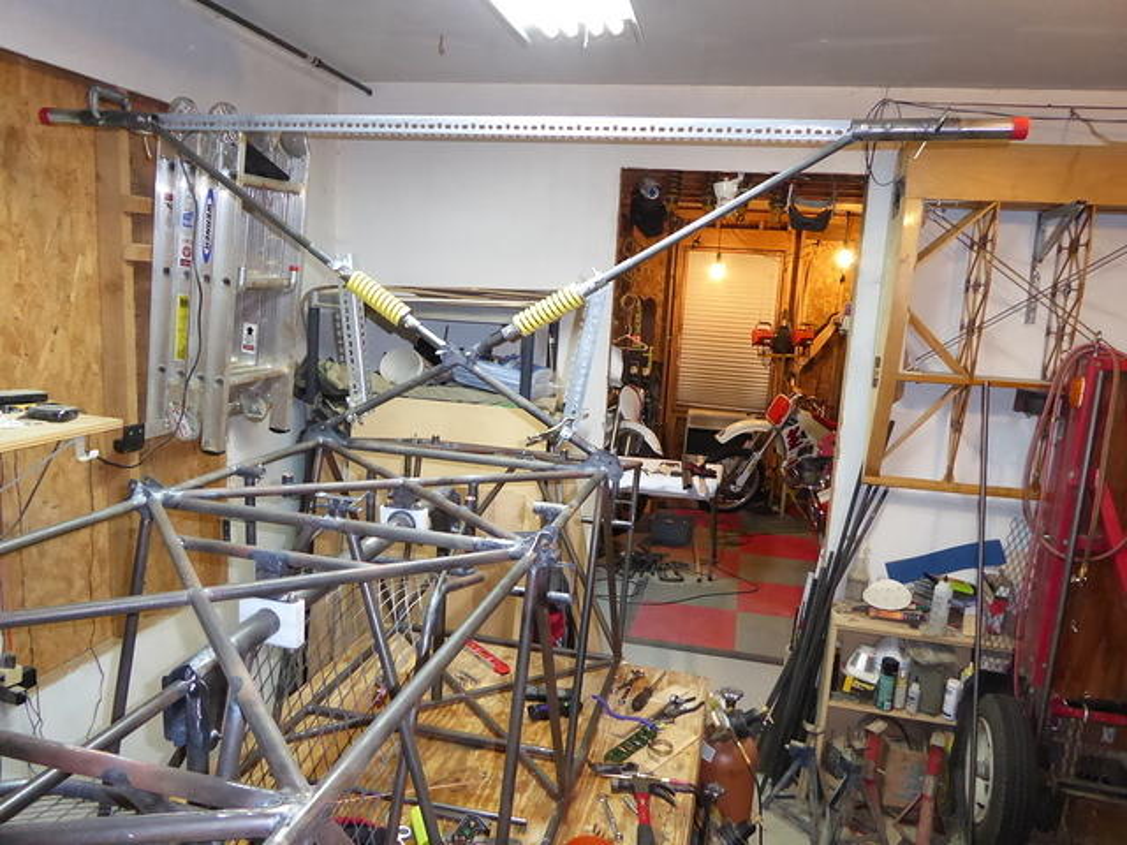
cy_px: 422
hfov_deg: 69.4
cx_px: 564
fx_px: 814
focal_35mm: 25
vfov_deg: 54.9
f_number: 3.3
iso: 800
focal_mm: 4.3
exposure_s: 1/60
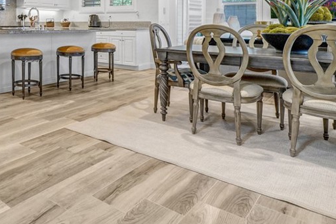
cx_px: 55
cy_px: 12
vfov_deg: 39.6
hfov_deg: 56.2
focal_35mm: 30
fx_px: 280
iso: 1600
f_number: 11
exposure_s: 1/15
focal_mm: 10
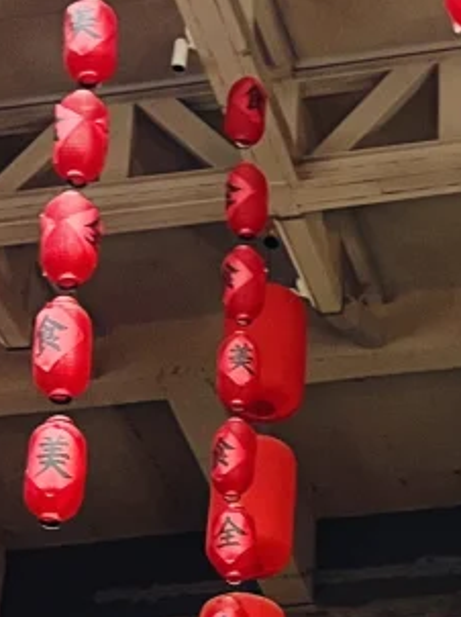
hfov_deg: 11.9
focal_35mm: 124
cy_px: 613
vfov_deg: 15.6
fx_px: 2205
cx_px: 404
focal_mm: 5.1
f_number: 1.6
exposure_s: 1/50
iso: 500
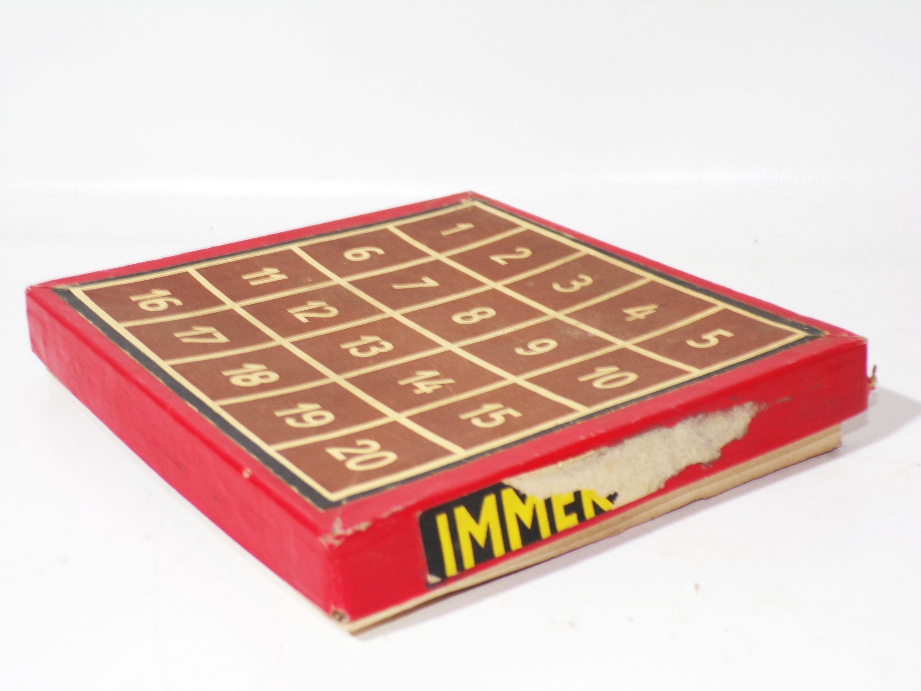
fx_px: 1490
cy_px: 346
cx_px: 460
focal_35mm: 56
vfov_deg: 26.1
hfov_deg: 34.4
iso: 80
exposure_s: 1/70
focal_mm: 10.1
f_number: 3.7
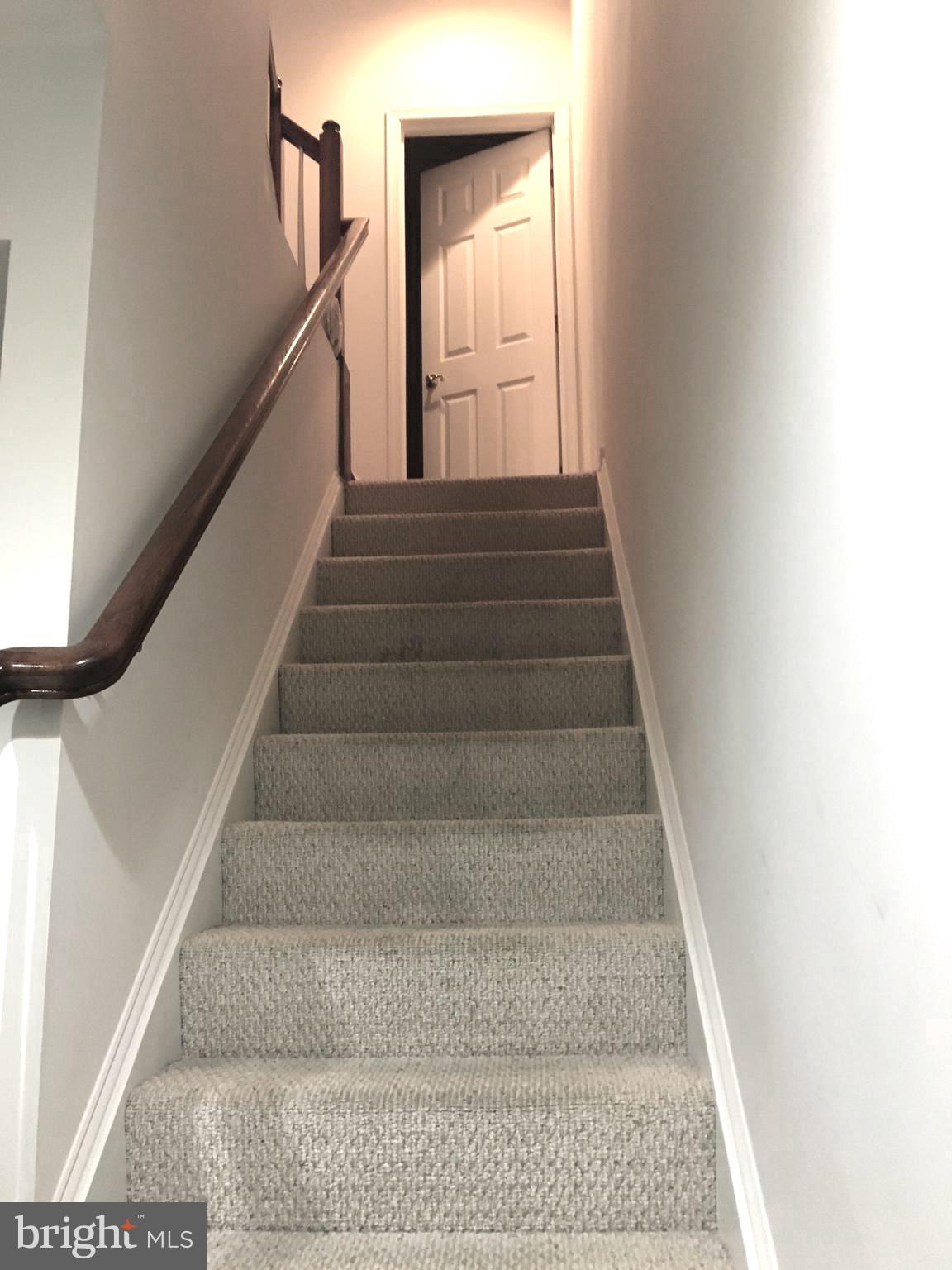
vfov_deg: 61.7
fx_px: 1063
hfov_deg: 48.2
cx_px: 476
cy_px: 635
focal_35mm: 29
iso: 200
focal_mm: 4.15
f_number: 2.2
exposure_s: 1/24
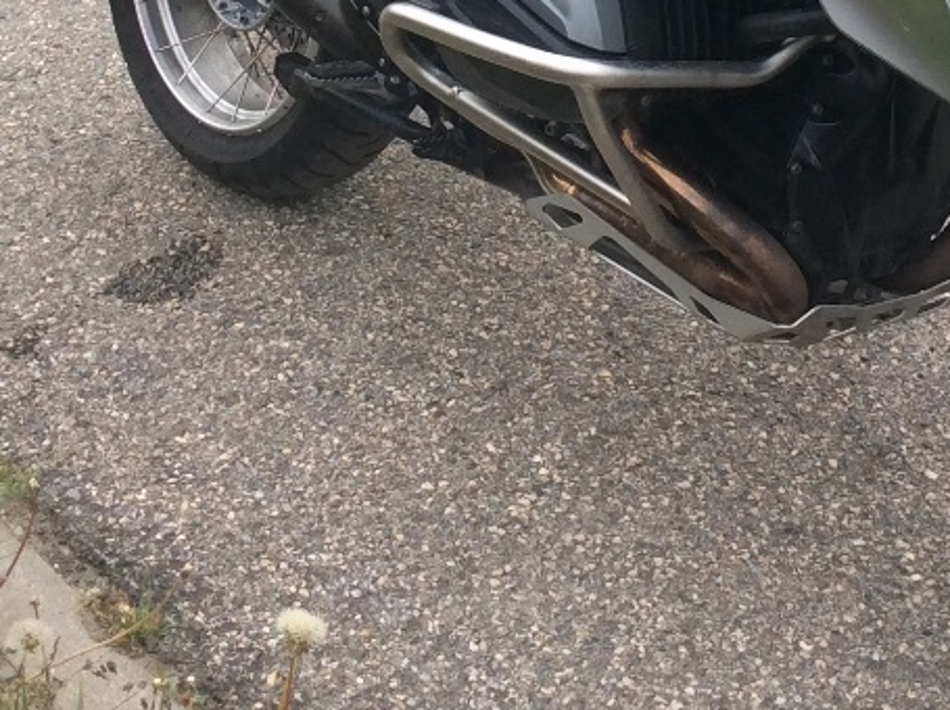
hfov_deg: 21.7
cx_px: 668
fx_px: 2467
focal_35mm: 90
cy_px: -150
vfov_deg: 15.7
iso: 32
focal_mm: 3.3
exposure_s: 1/534
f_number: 2.4
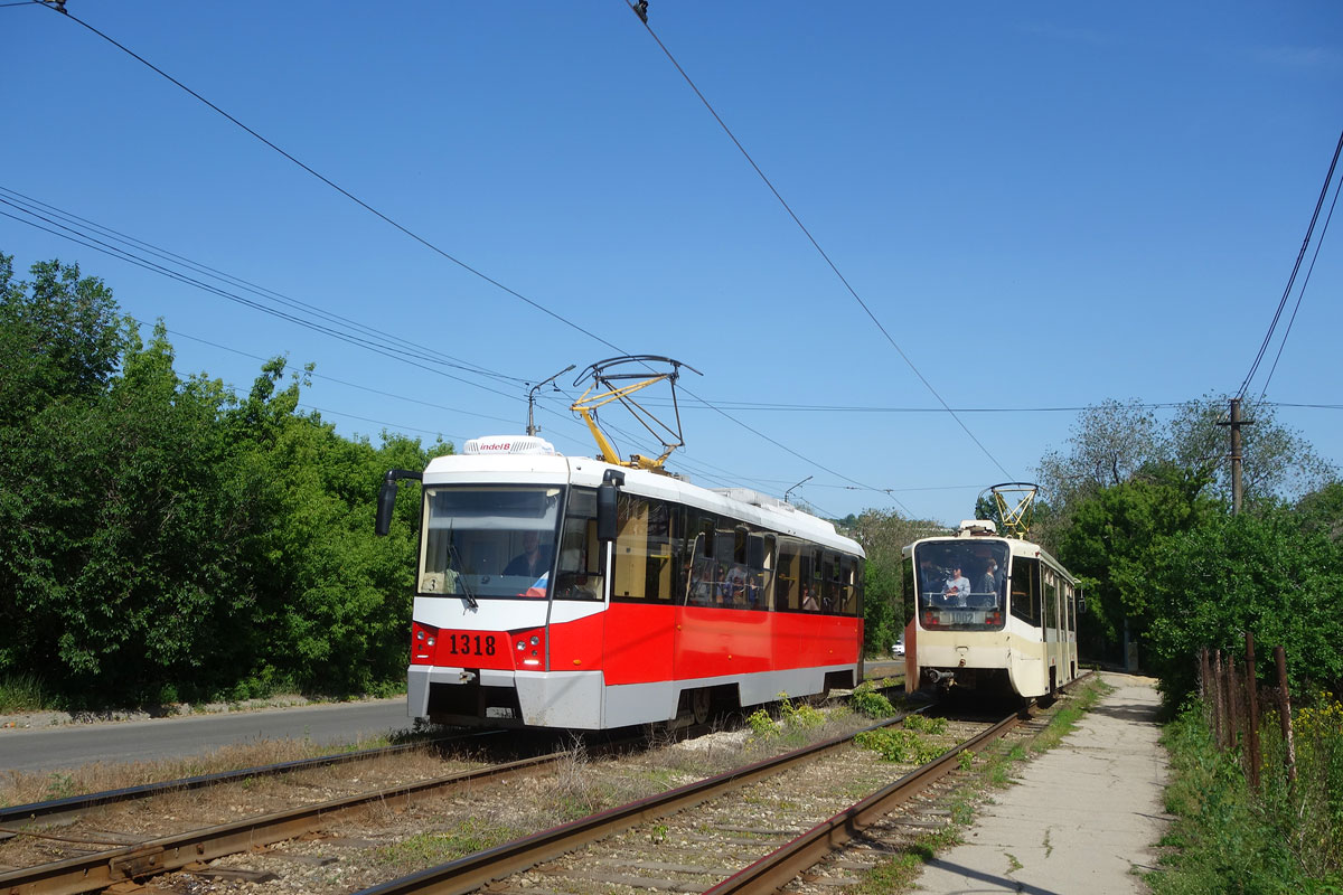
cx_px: 672
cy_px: 448
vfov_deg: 41.1
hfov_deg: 58.7
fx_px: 1194
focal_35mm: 32
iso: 125
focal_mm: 11.89
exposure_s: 1/500
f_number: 6.3
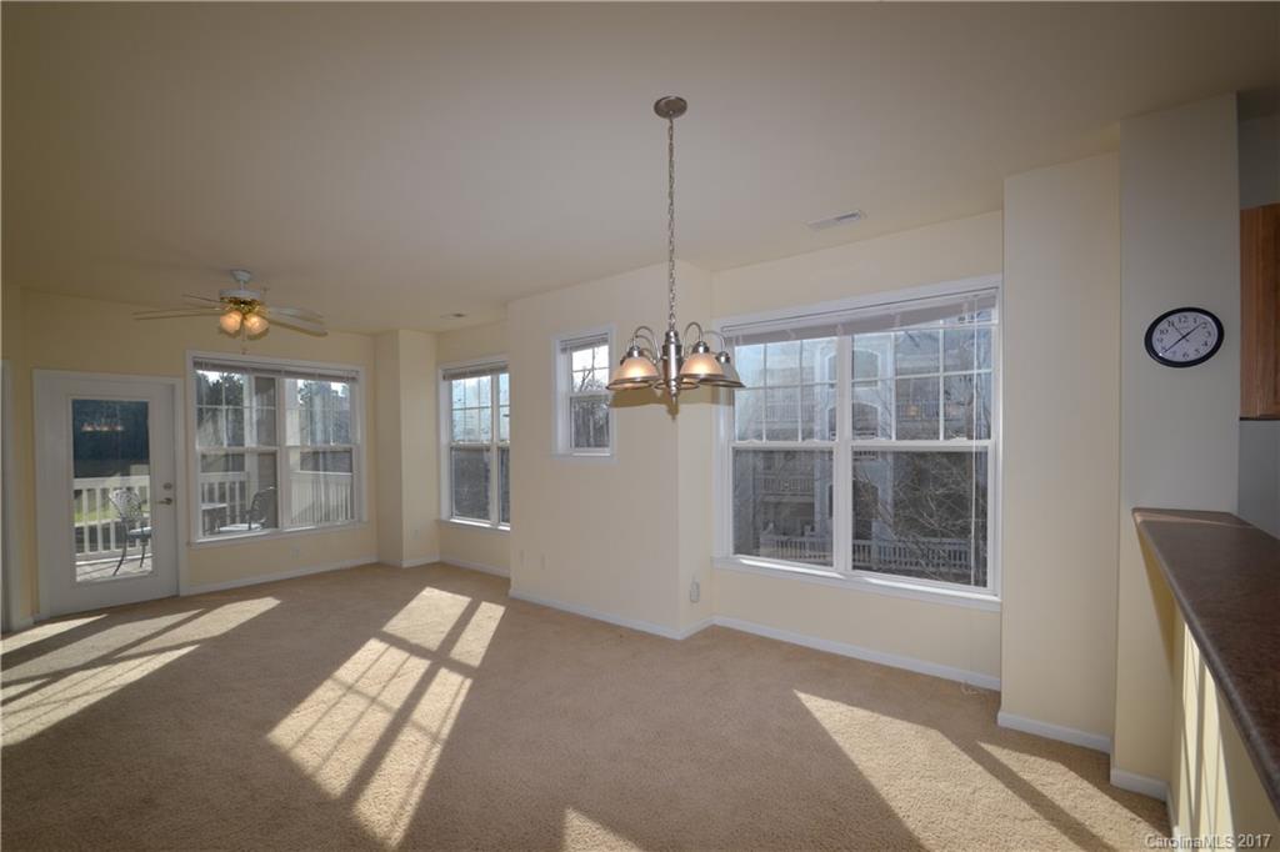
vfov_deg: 77.3
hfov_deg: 100.4
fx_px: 533
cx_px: 640
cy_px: 426
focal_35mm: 15
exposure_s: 1/160
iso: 100
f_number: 6.3
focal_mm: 10
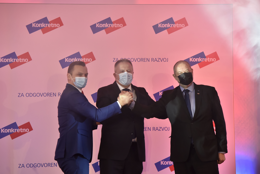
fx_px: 1445
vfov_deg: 6.9
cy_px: 87
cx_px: 130
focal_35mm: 200
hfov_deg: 10.3
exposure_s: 1/160
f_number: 5
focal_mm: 200
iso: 1600
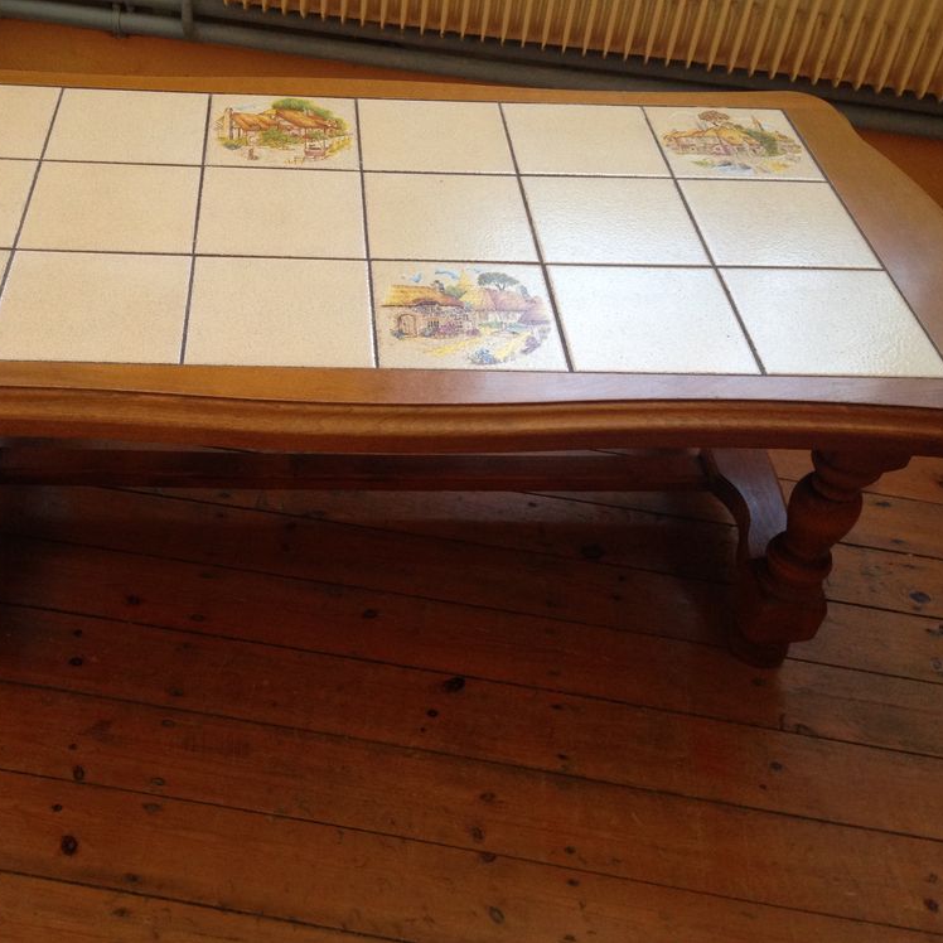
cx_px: 349
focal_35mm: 39
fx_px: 1202
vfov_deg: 42.8
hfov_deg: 42.5
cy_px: 472
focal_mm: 4.12
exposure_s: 1/20
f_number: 2.4
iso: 160
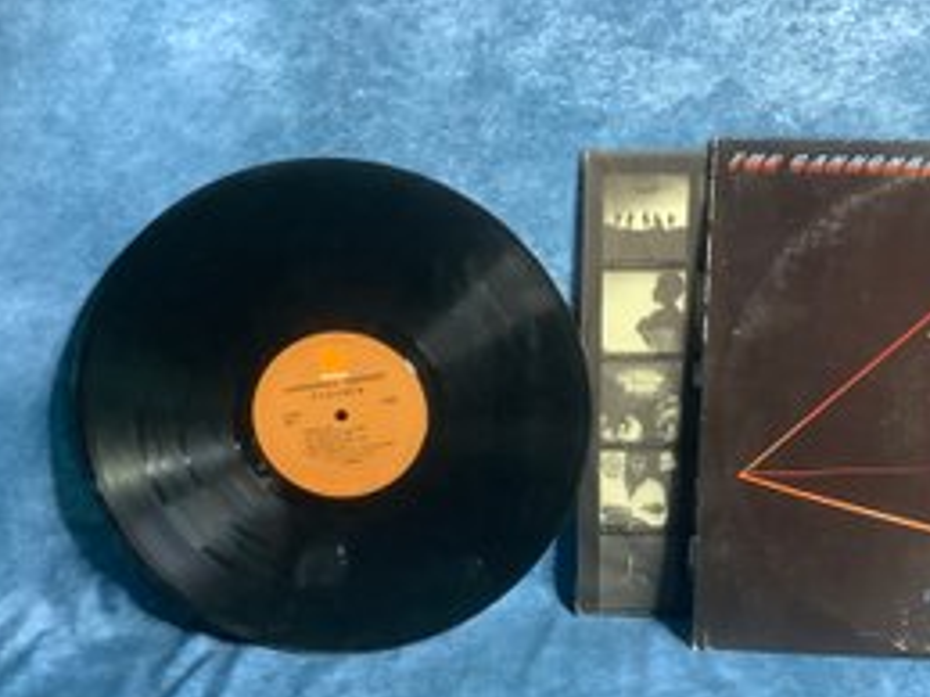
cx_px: 605
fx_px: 1101
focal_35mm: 41
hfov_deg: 45.2
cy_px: 393
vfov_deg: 35.1
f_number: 2.4
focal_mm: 3.3
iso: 250
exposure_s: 1/33
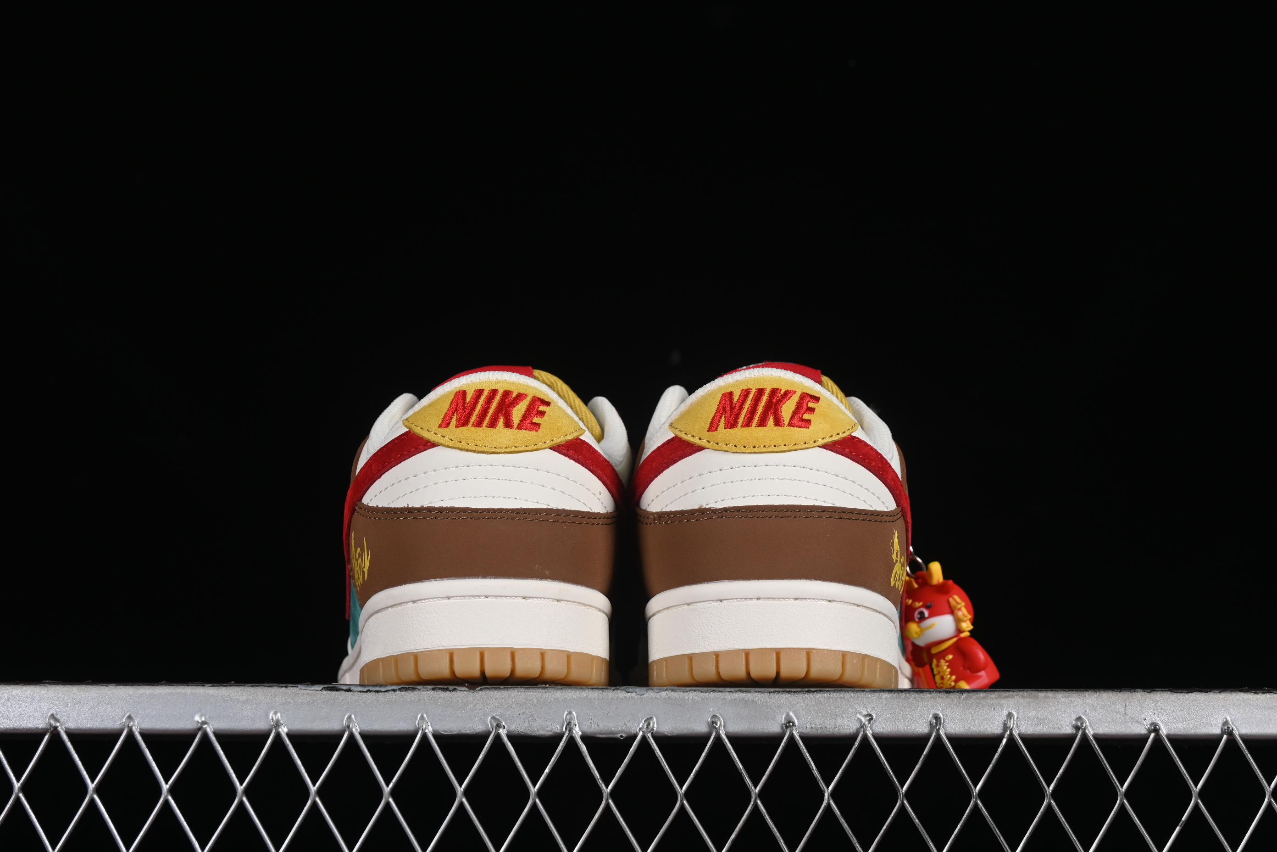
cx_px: 638
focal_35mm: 75
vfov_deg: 18.2
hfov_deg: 27.0
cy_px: 426
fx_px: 2660
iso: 160
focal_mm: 50
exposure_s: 1/80
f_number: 8
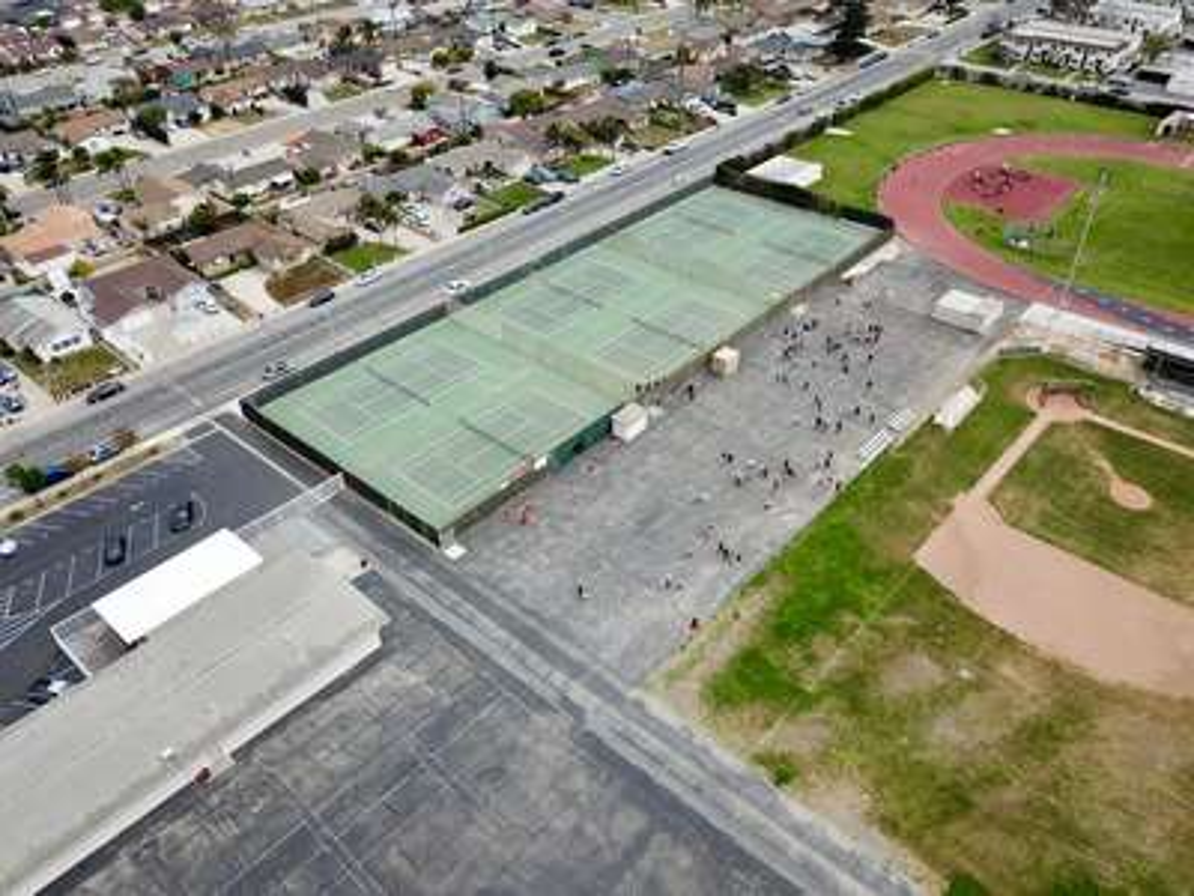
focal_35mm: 26
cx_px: 597
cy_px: 448
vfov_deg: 53.1
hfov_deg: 67.3
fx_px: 897
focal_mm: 4.73
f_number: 2.2
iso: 100
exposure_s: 1/1397
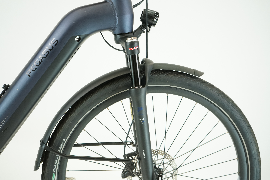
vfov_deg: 33.4
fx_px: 300
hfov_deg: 48.5
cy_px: 90
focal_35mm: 40
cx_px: 135
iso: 2500
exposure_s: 1/200
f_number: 5.6
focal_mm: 40
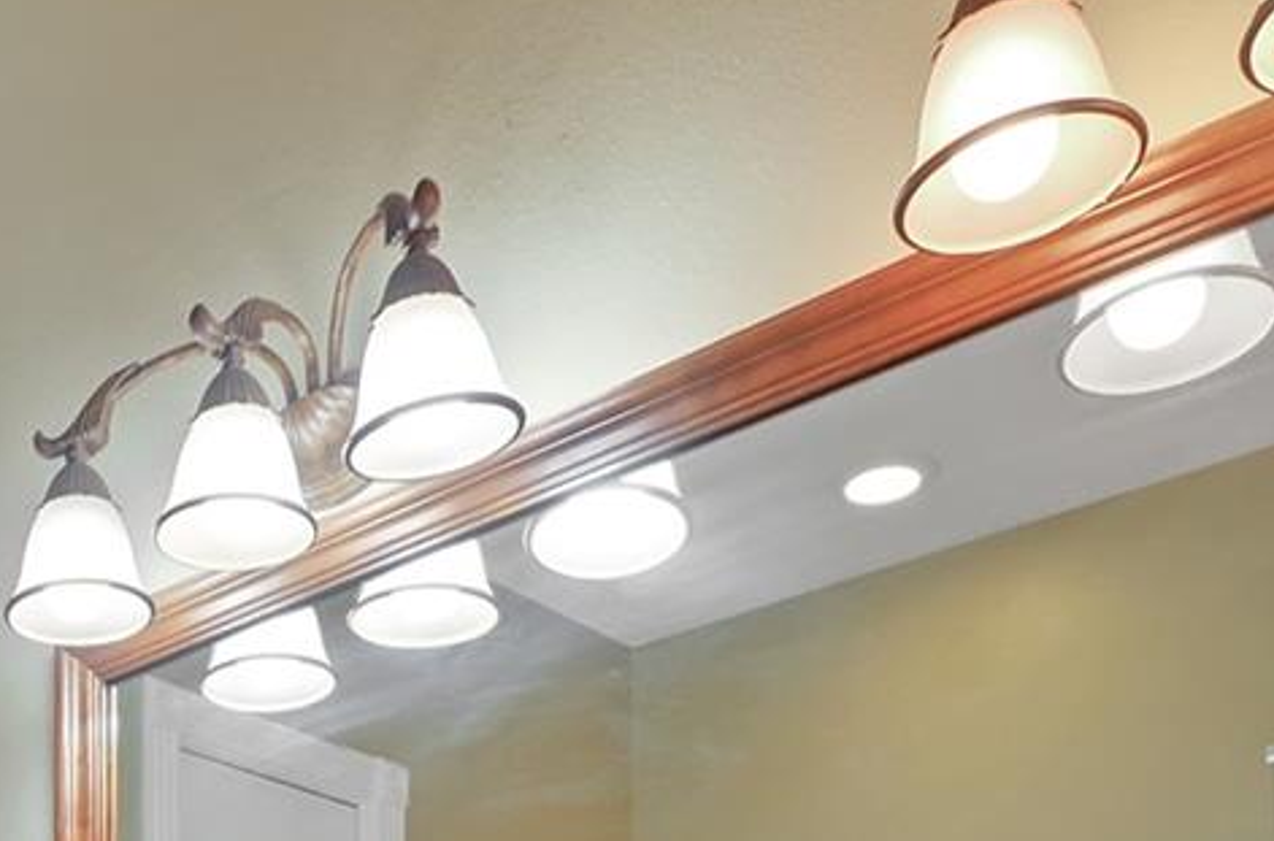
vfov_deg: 20.6
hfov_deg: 36.0
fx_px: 1799
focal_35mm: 51
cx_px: 65
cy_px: 1398
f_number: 8
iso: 200
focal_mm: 10
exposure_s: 1/15
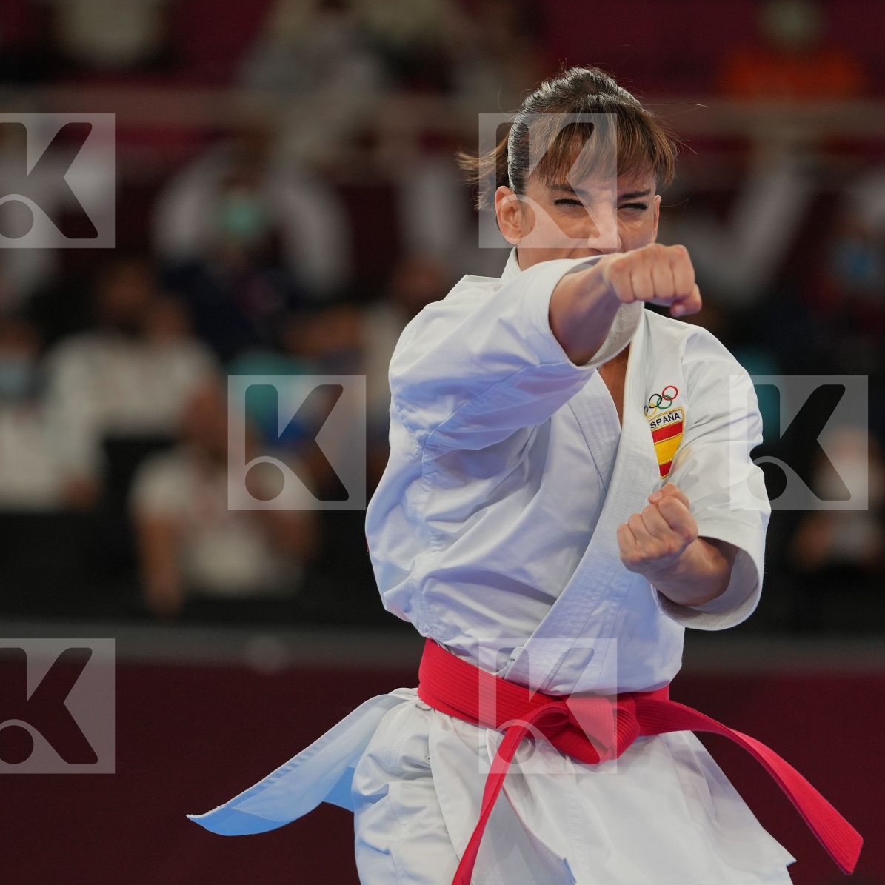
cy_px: 443
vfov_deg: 4.6
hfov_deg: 4.6
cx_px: 548
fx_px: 11107
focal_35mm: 384
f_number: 2.8
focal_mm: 200
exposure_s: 1/1000
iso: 500
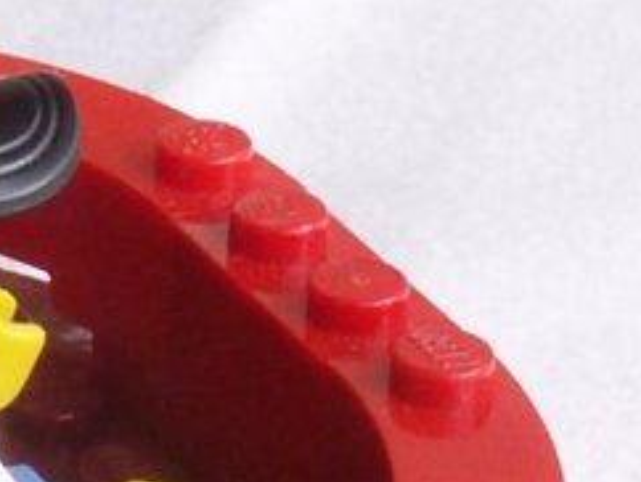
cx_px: -114
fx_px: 3429
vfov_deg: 8.0
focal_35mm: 185
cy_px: -24
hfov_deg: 10.5
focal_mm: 5.86
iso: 50
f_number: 8
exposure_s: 1/4
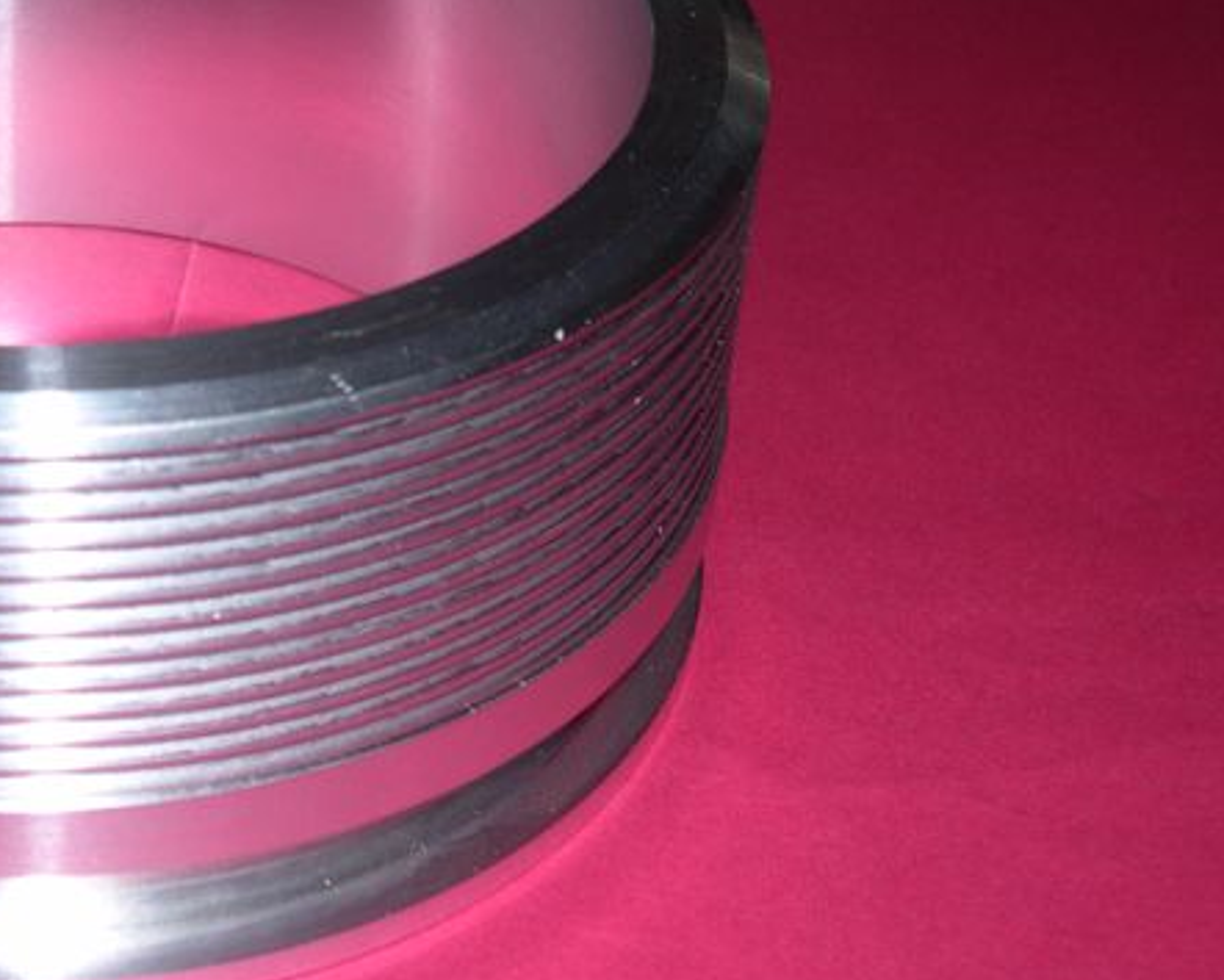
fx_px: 3008
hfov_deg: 22.4
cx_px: 119
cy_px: 379
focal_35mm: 83
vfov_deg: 18.5
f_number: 8.4
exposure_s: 1/60
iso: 100
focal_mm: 10.1
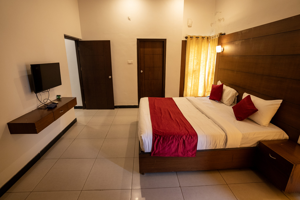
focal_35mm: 17
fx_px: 142
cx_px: 150
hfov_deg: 93.2
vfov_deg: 70.5
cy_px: 100
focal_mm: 17
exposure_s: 1/100
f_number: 3.5
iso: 2000
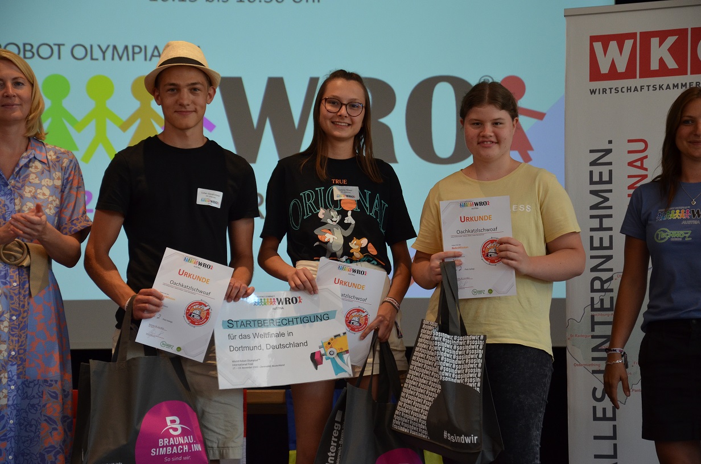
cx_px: 350
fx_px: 2332
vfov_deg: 11.4
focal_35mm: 120
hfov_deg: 17.1
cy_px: 232
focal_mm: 80
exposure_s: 1/160
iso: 800
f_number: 5.3
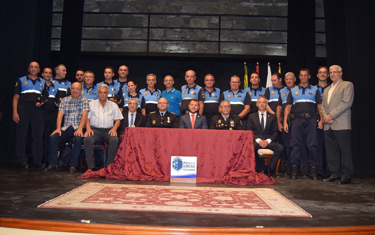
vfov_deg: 32.0
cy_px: 117
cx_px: 187
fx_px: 409
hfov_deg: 49.3
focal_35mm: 40
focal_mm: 26
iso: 800
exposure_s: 1/80
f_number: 4.5
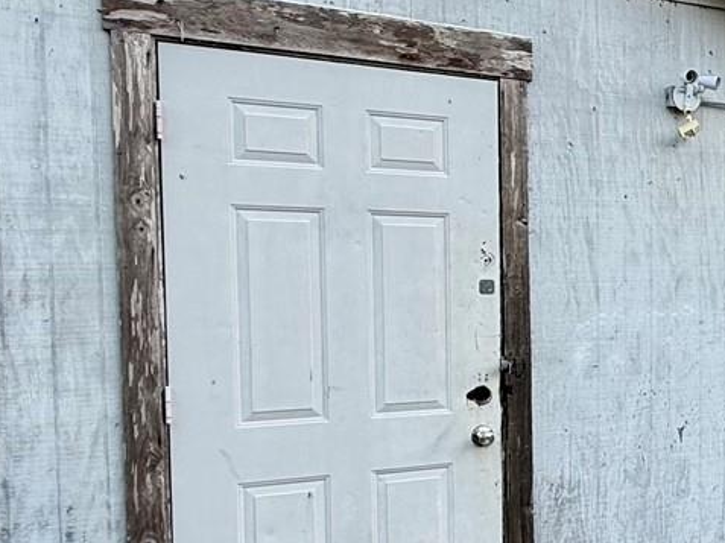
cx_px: 857
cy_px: 325
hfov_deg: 33.4
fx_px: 984
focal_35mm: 47
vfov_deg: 30.8
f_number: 2.2
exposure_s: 1/99
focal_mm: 2.22
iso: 64
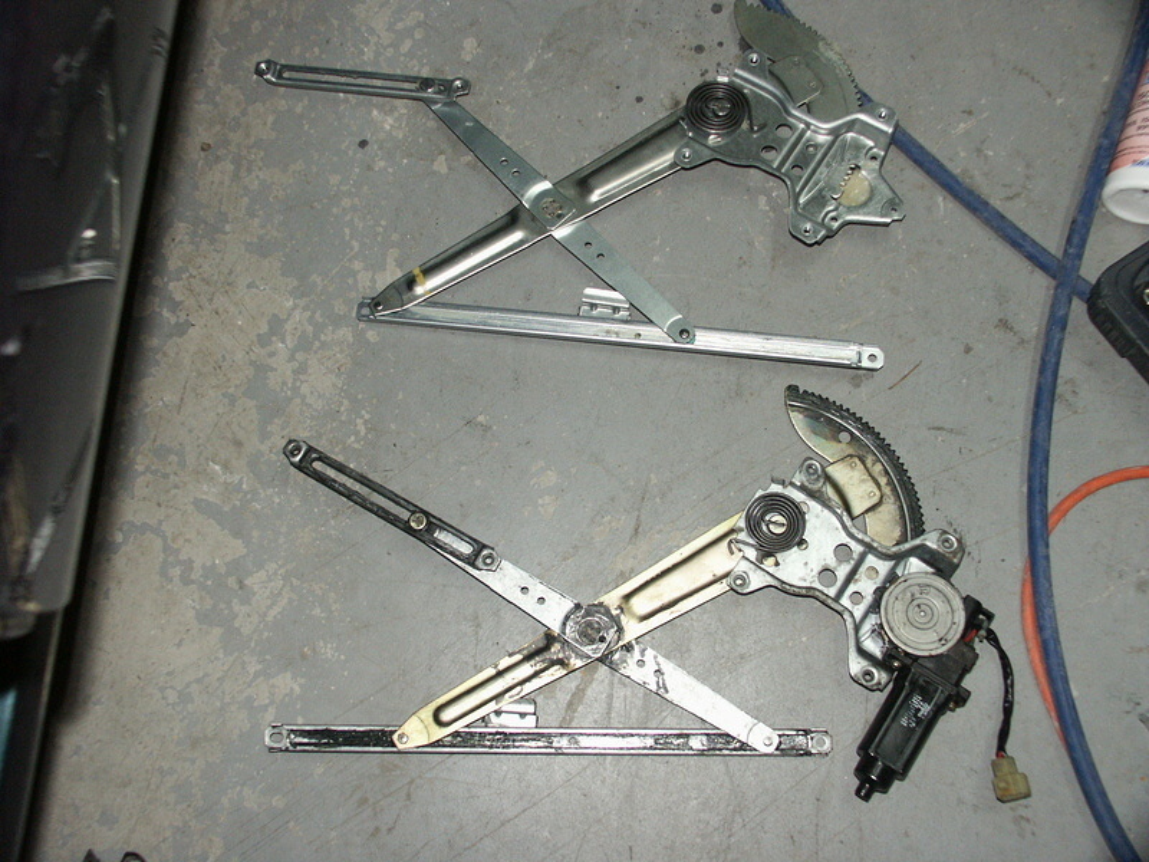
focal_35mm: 41
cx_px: 574
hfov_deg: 45.8
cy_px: 431
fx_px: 1361
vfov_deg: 35.1
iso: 200
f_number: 2.8
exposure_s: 1/45
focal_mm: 10.55
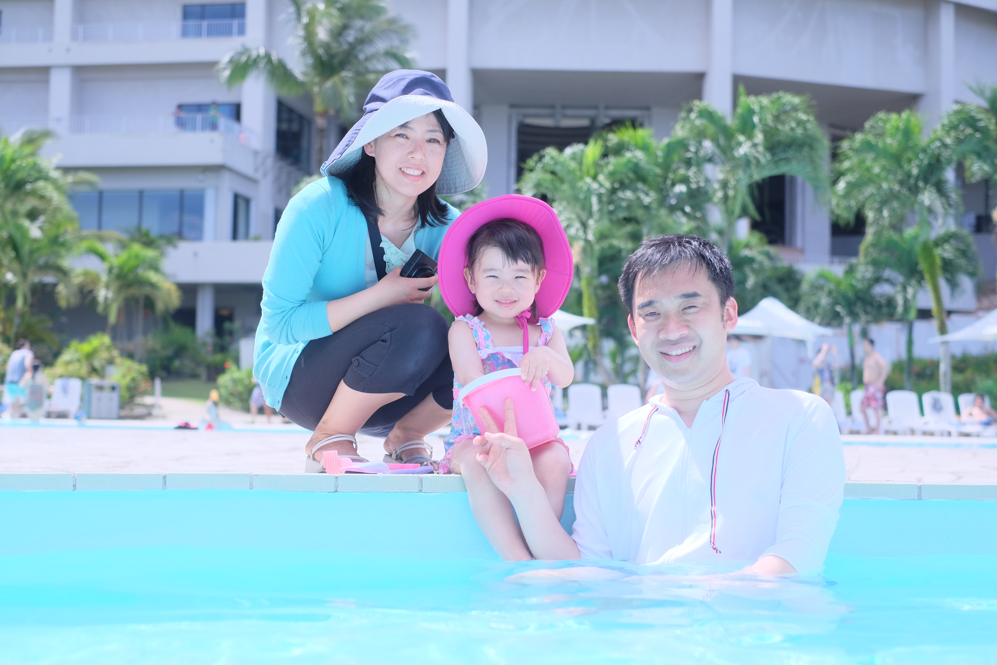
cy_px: 332
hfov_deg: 37.5
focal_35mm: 53
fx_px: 1468
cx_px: 498
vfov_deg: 25.5
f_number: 2.8
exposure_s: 1/4000
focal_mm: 35
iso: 800
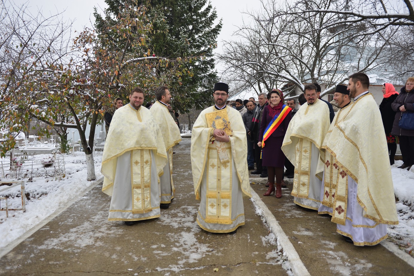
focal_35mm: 29
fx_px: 333
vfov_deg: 45.0
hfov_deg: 63.7
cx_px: 205
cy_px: 135
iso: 100
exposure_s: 1/250
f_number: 2.8
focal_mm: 28
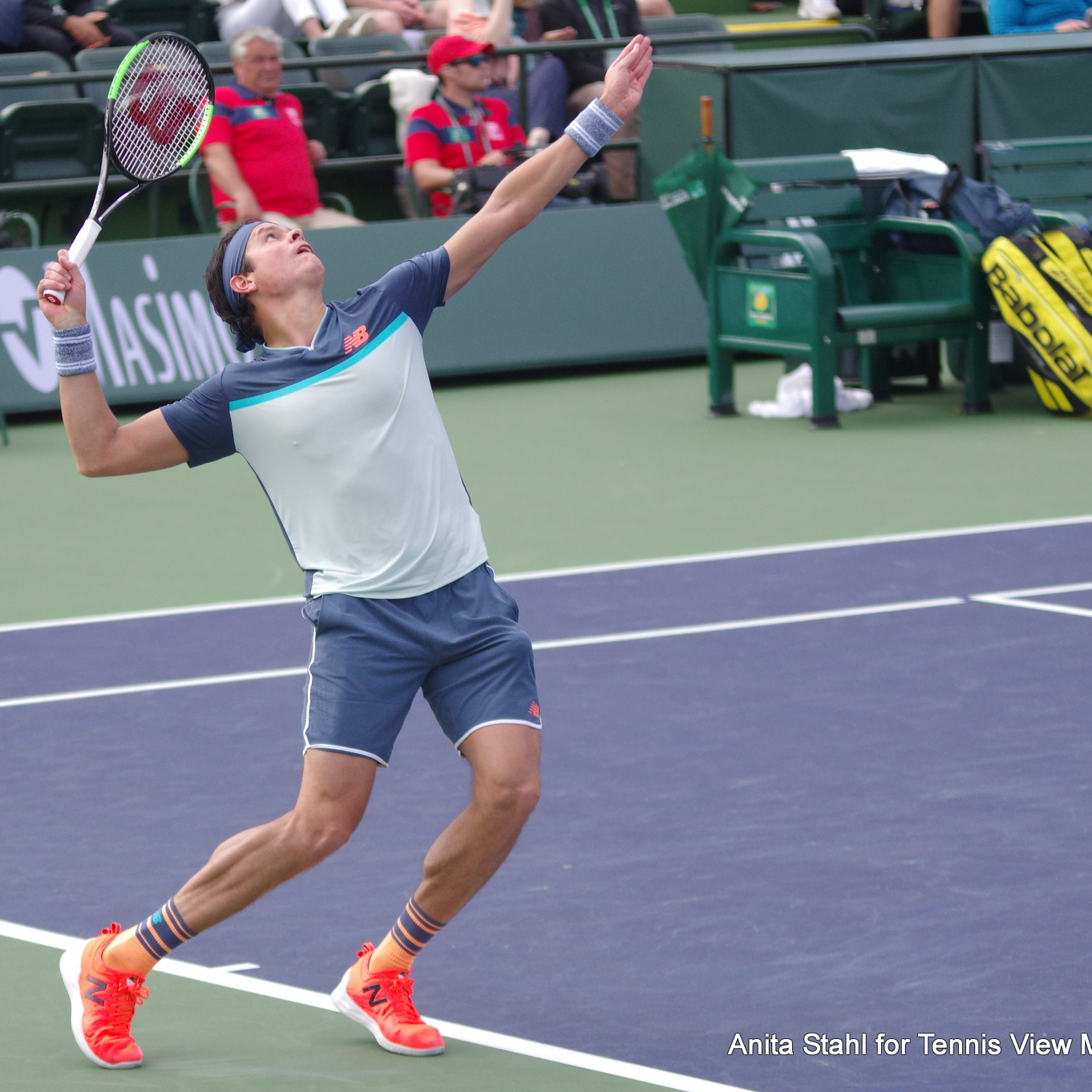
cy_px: 546
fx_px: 7388
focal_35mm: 207
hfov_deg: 8.5
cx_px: 421
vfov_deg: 8.5
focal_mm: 107.5
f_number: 2.8
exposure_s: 1/5000
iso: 800
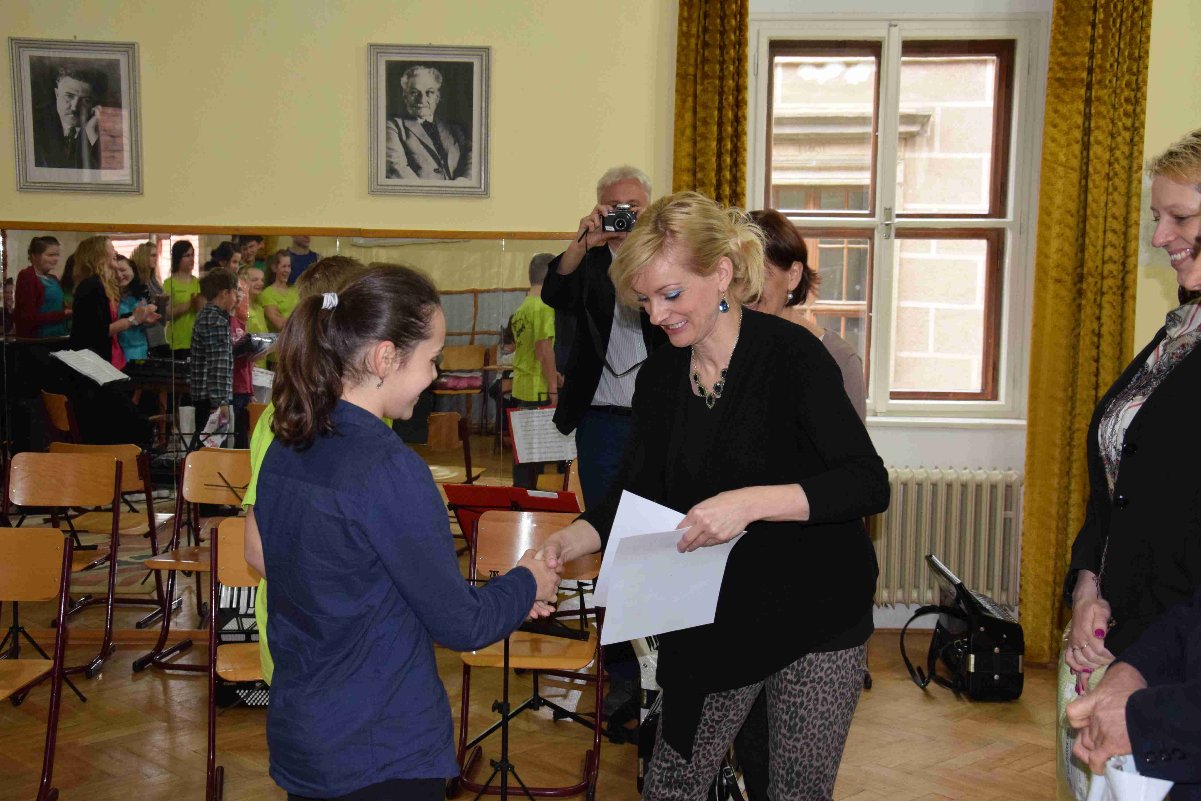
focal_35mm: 45
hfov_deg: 43.6
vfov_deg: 29.9
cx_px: 600
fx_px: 1502
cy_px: 400
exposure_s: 1/80
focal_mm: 30
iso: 1600
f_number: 5.6
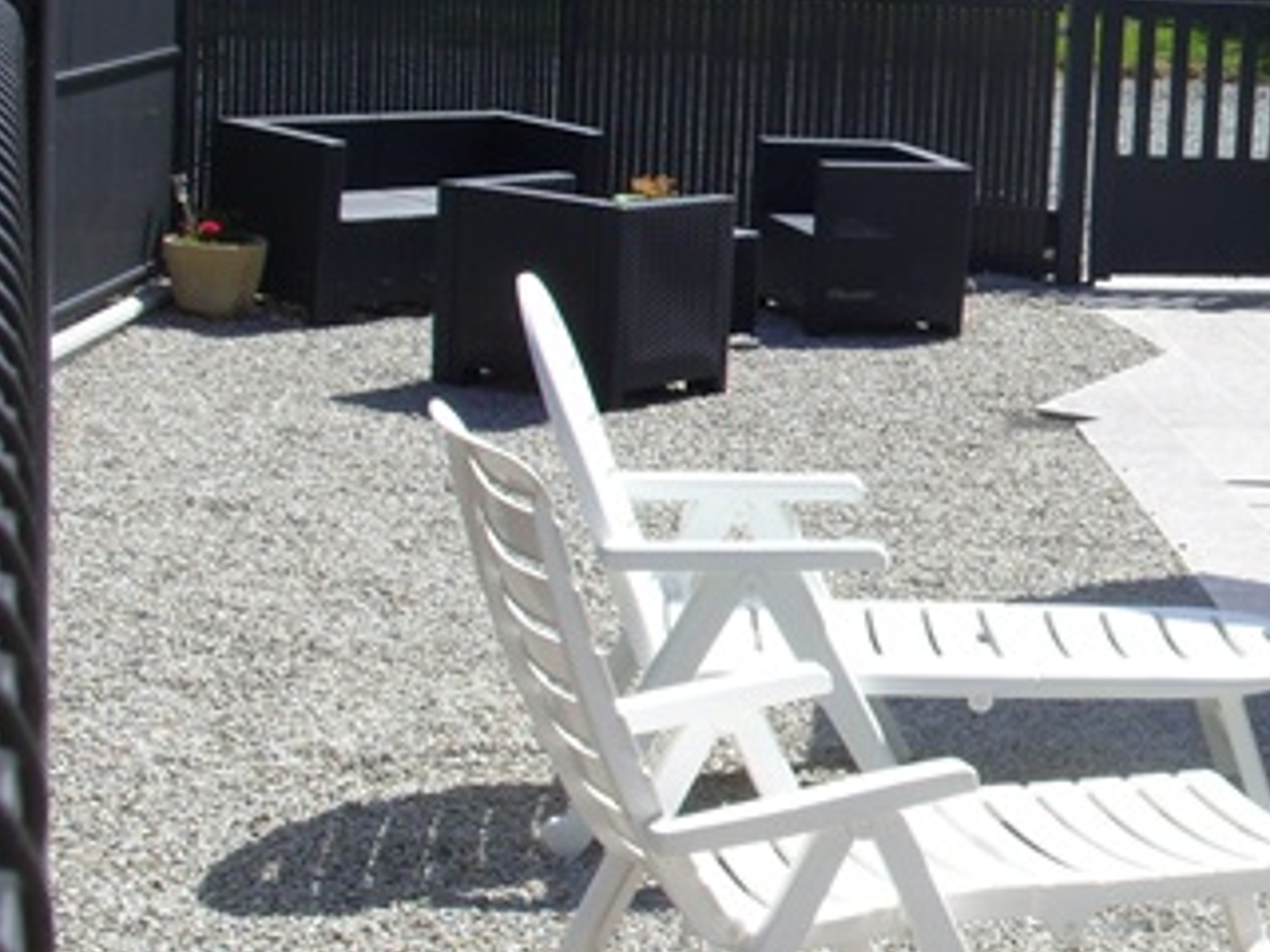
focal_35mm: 95
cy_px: 294
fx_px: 3485
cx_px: 1532
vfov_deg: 15.5
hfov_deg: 19.4
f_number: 4.9
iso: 50
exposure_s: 1/384
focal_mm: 6.3
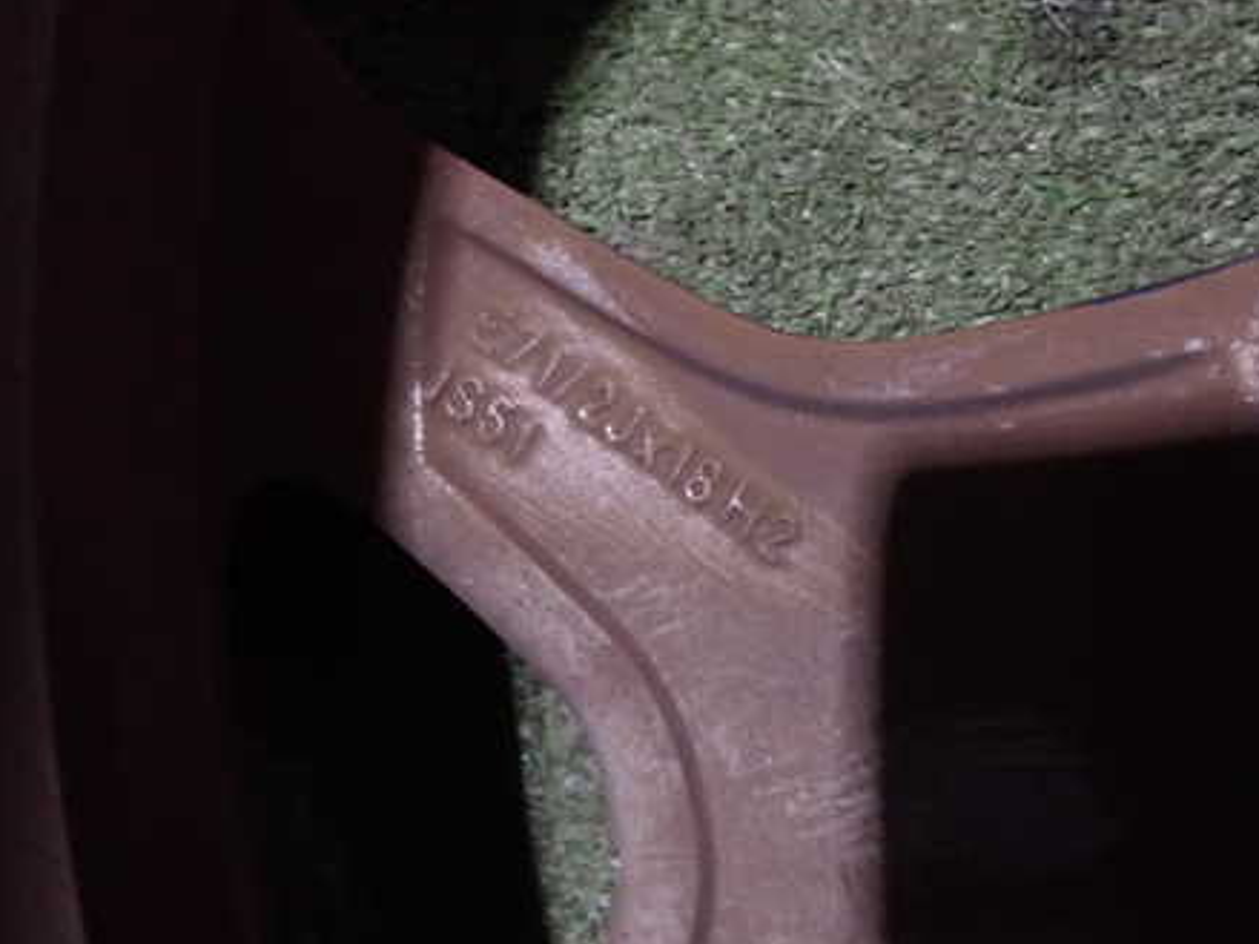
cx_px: 760
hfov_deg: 45.5
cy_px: 476
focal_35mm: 41
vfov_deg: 35.1
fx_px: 1491
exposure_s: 1/30
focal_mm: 5.4
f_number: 2.3
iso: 800
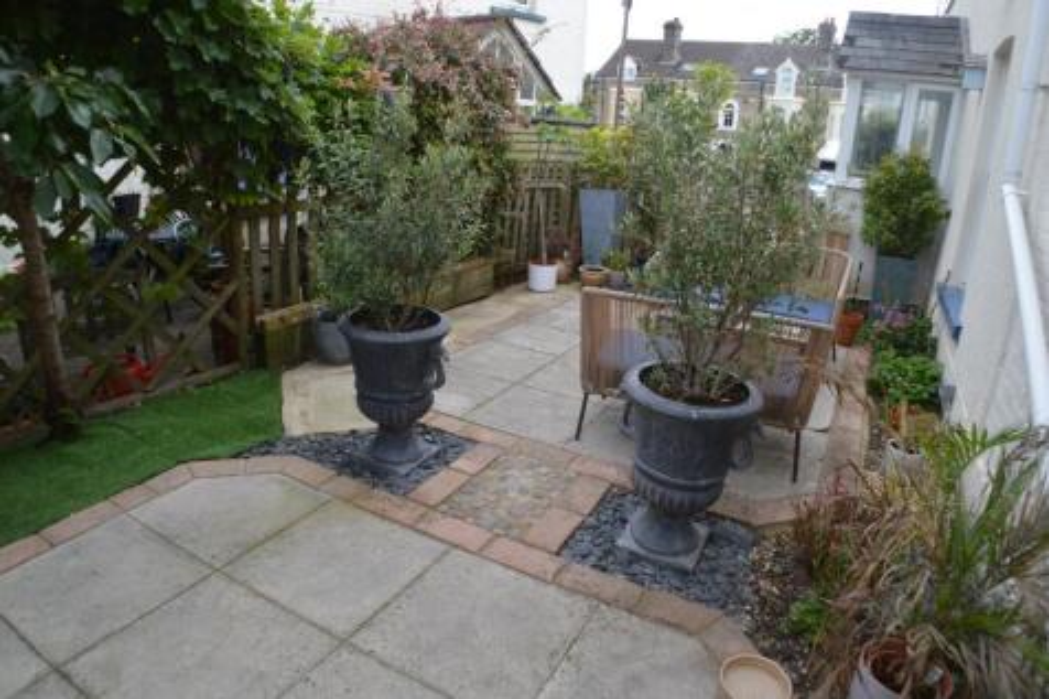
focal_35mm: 27
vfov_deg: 47.9
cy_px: 350
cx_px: 524
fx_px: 786
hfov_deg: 67.4
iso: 220
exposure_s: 1/125
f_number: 8
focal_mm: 18
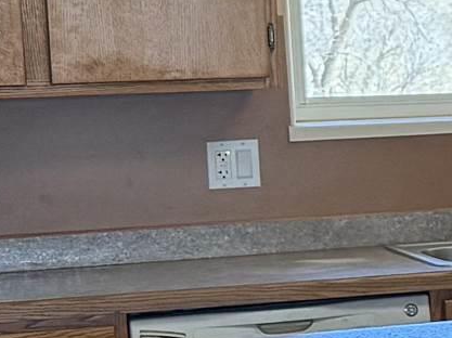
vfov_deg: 8.4
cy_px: 221
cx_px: 1050
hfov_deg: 9.9
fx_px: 2309
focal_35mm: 177
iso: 250
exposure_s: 1/120
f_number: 1.78
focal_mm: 6.76
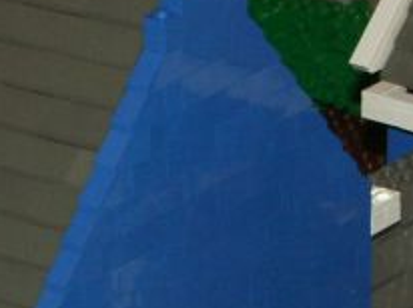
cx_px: 38
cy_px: 514
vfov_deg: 5.3
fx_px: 3265
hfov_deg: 7.2
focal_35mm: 274
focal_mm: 14.21
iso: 200
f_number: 5.6
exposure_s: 1/50
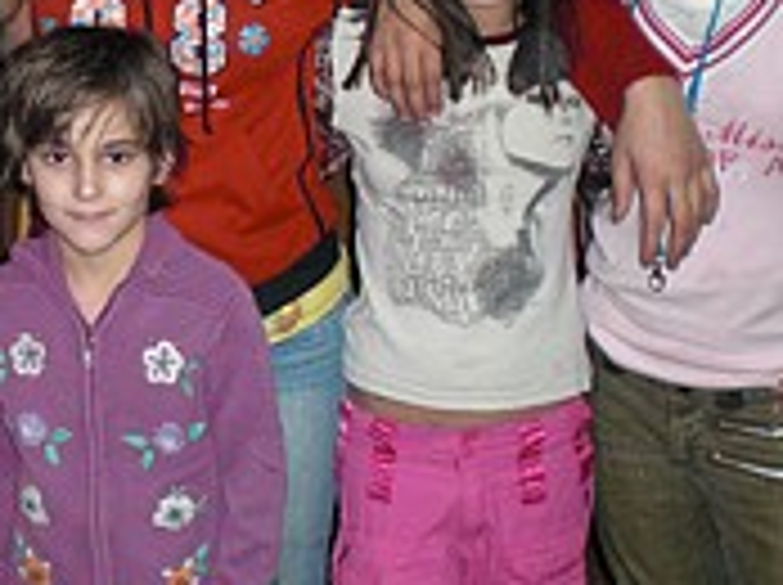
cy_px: 205
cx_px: 128
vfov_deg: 17.1
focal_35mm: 86
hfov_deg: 22.4
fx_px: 1943
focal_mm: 6.3
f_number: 3.1
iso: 200
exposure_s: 1/60
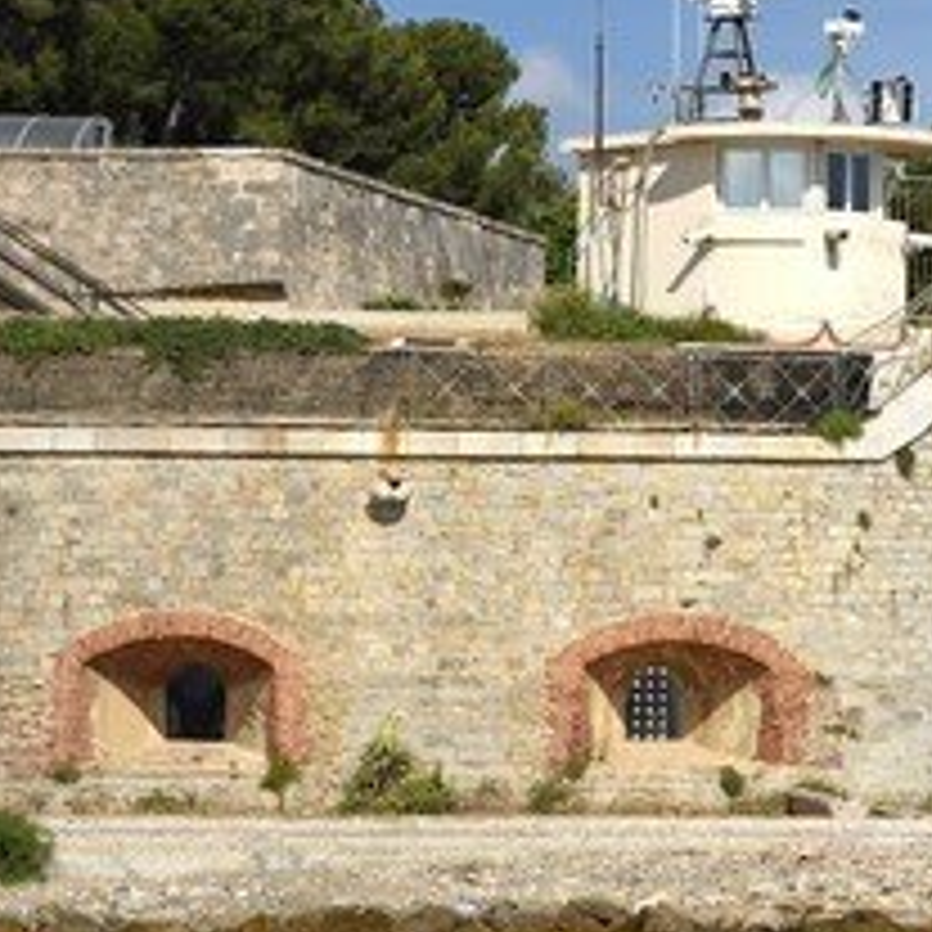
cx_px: 927
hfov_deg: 8.3
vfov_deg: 8.3
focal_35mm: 210
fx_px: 6397
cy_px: 504
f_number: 9
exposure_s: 1/640
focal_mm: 122
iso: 200
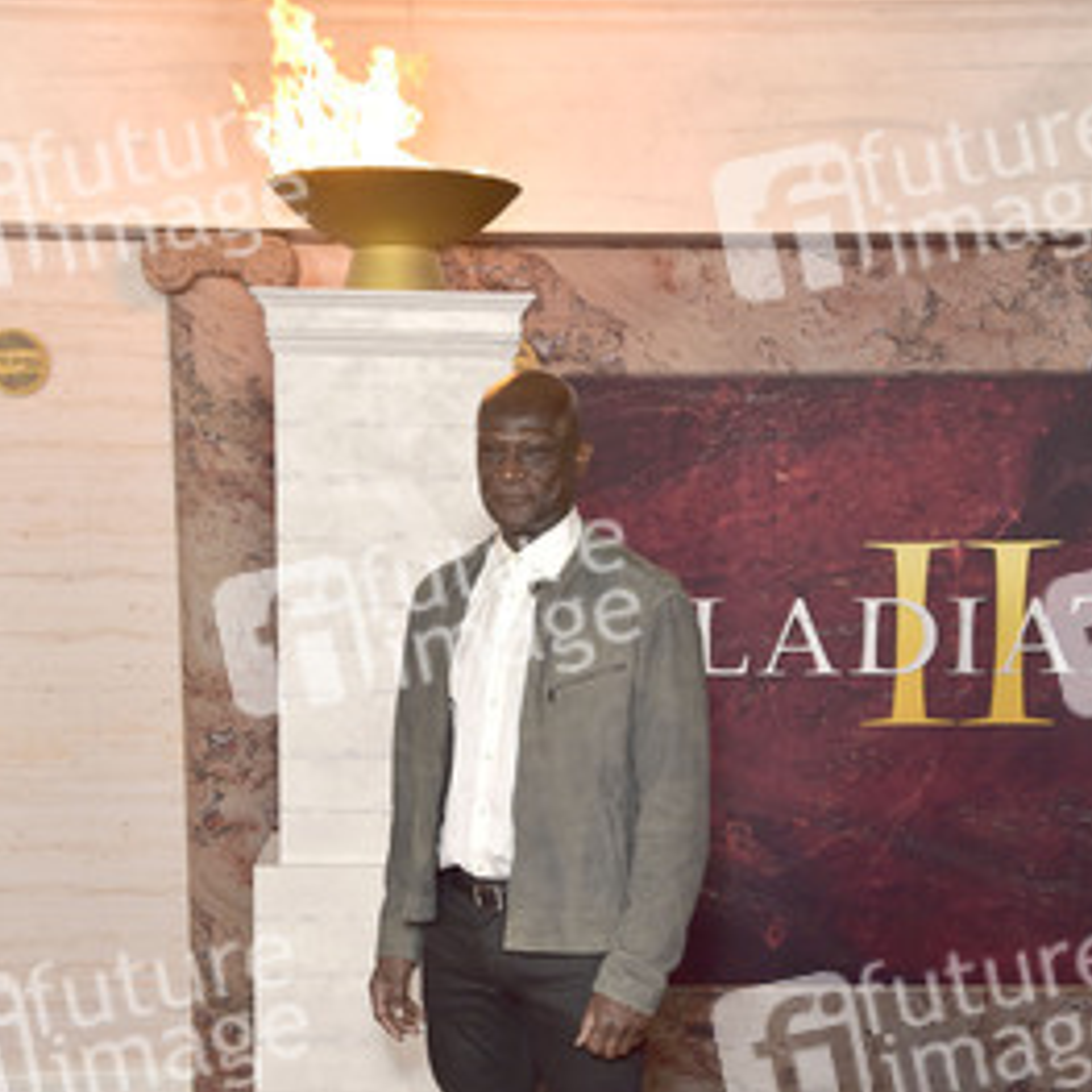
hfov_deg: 27.7
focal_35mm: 62
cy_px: 826
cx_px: 550
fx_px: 2213
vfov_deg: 27.3
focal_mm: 48
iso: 1000
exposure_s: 1/250
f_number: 5.6
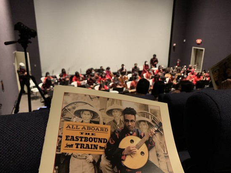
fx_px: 180
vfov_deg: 51.3
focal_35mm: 27
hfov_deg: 65.4
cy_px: 89
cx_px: 117
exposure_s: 1/20
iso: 640
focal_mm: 4.25
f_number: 1.8
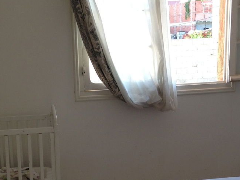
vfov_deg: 17.8
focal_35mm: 81
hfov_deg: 24.1
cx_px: 98
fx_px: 562
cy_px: 182
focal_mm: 4.12
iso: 50
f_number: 2.4
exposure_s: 1/120
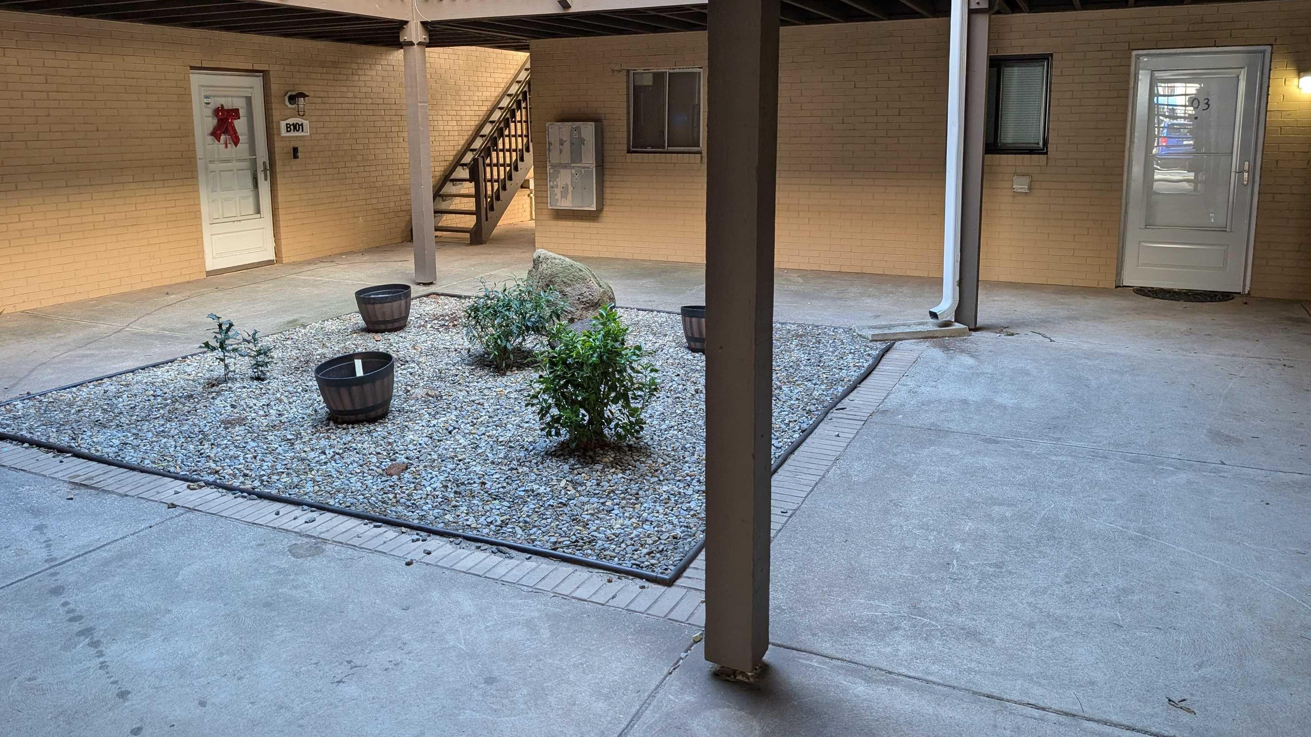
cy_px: 273
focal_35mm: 27
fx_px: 939
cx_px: 641
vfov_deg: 42.5
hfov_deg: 69.9
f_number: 1.68
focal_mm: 6.9
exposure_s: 1/120
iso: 92
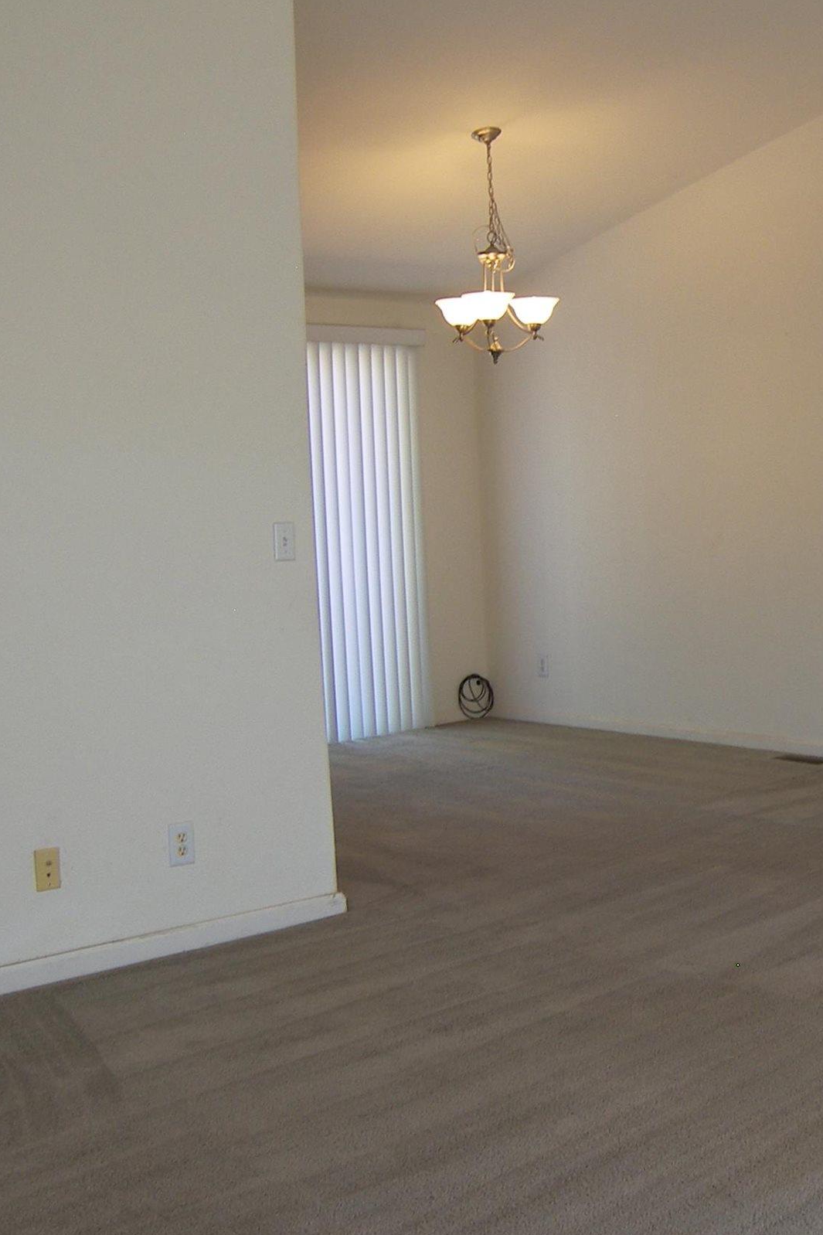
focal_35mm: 48
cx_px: 750
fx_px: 1646
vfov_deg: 41.1
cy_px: 614
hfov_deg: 27.0
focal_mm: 5
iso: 50
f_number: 2.8
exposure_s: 1/25
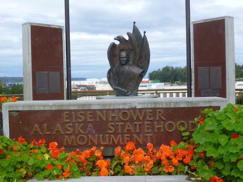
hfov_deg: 39.7
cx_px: 122
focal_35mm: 48
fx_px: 337
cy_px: 91
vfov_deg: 30.3
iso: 100
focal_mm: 8.6
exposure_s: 1/320
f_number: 4
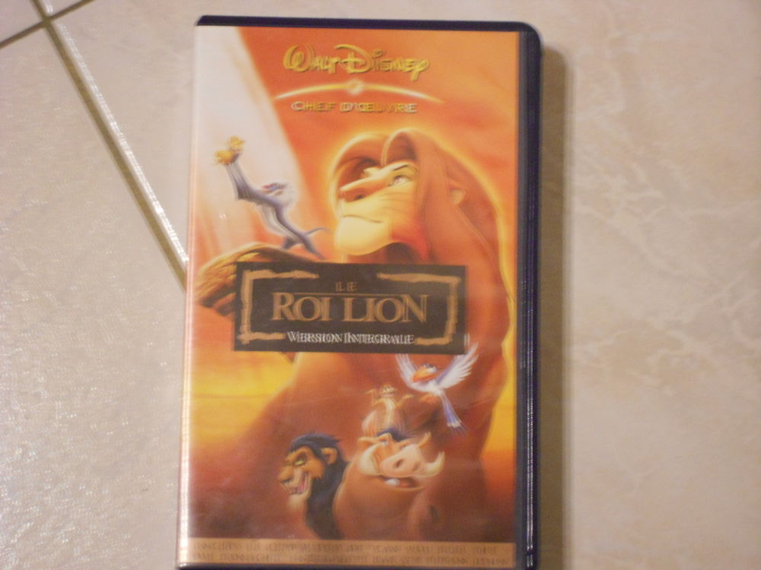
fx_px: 2858
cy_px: 285
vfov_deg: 11.4
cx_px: 380
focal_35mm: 130
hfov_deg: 15.2
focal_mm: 23
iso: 400
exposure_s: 1/5
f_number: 6.5
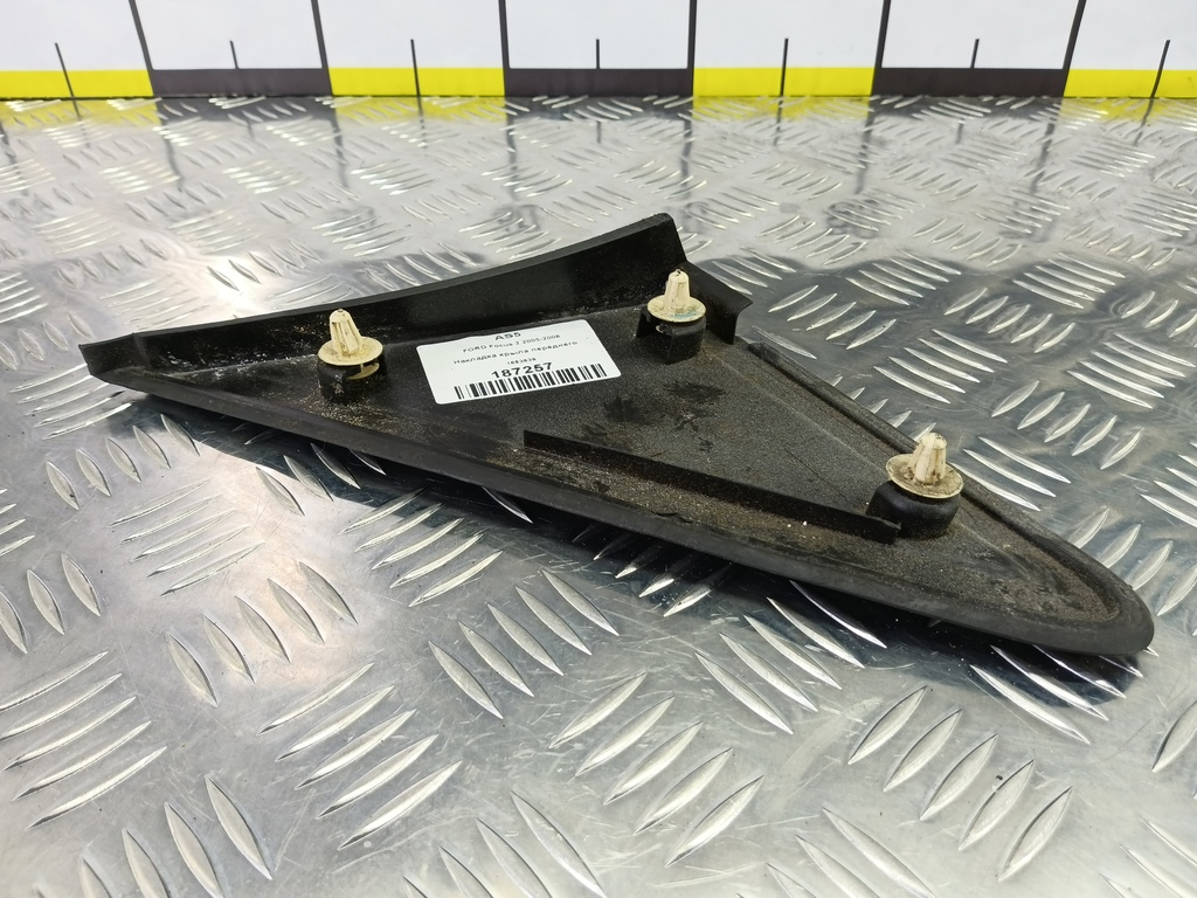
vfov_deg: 58.9
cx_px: 598
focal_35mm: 23
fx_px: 795
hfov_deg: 73.9
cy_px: 449
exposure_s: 1/50
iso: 155
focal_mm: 4.11
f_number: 1.6
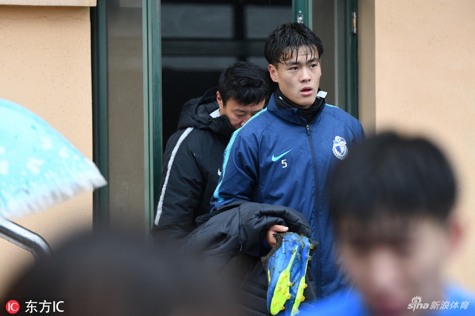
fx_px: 2670
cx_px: 238
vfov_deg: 6.8
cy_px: 158
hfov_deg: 10.2
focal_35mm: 202
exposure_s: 1/500
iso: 720
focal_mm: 135
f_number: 2.8
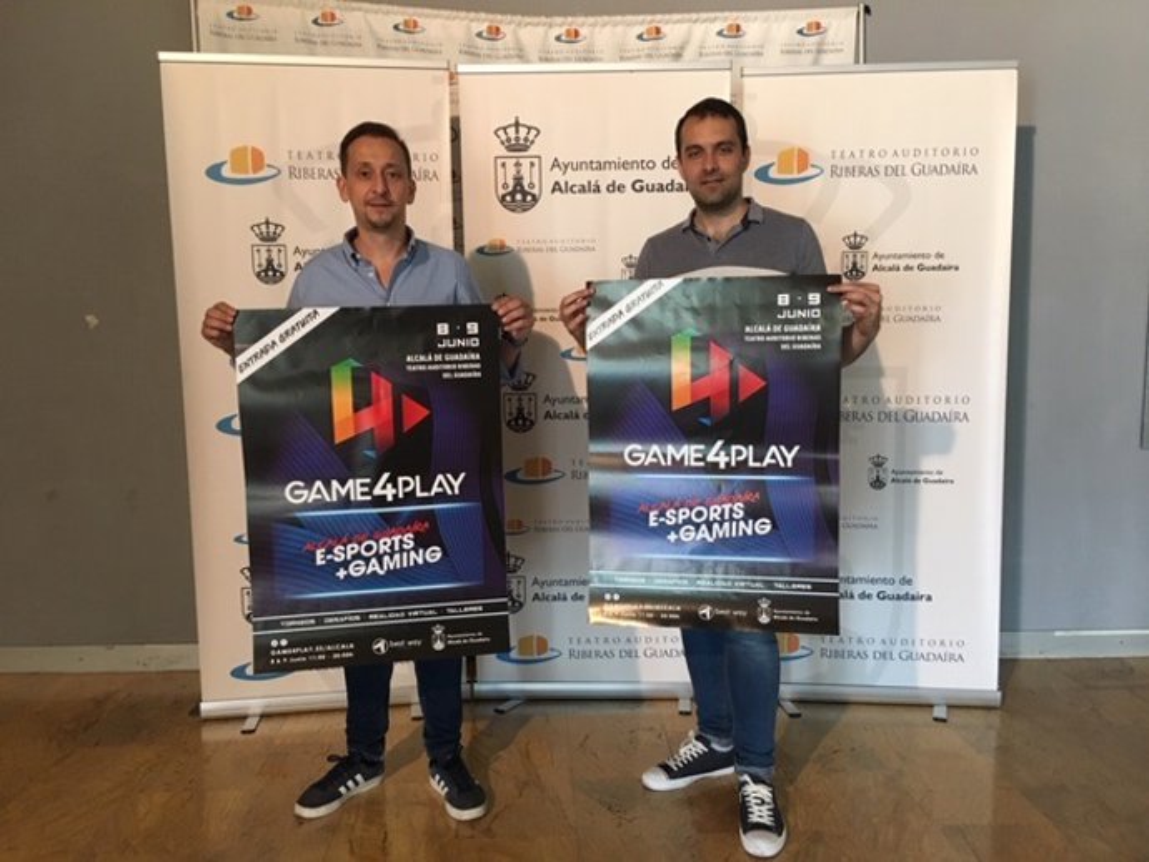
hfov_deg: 61.6
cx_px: 574
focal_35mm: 29
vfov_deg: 48.3
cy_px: 431
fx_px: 963
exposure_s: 1/33
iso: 200
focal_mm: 4.15
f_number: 2.2
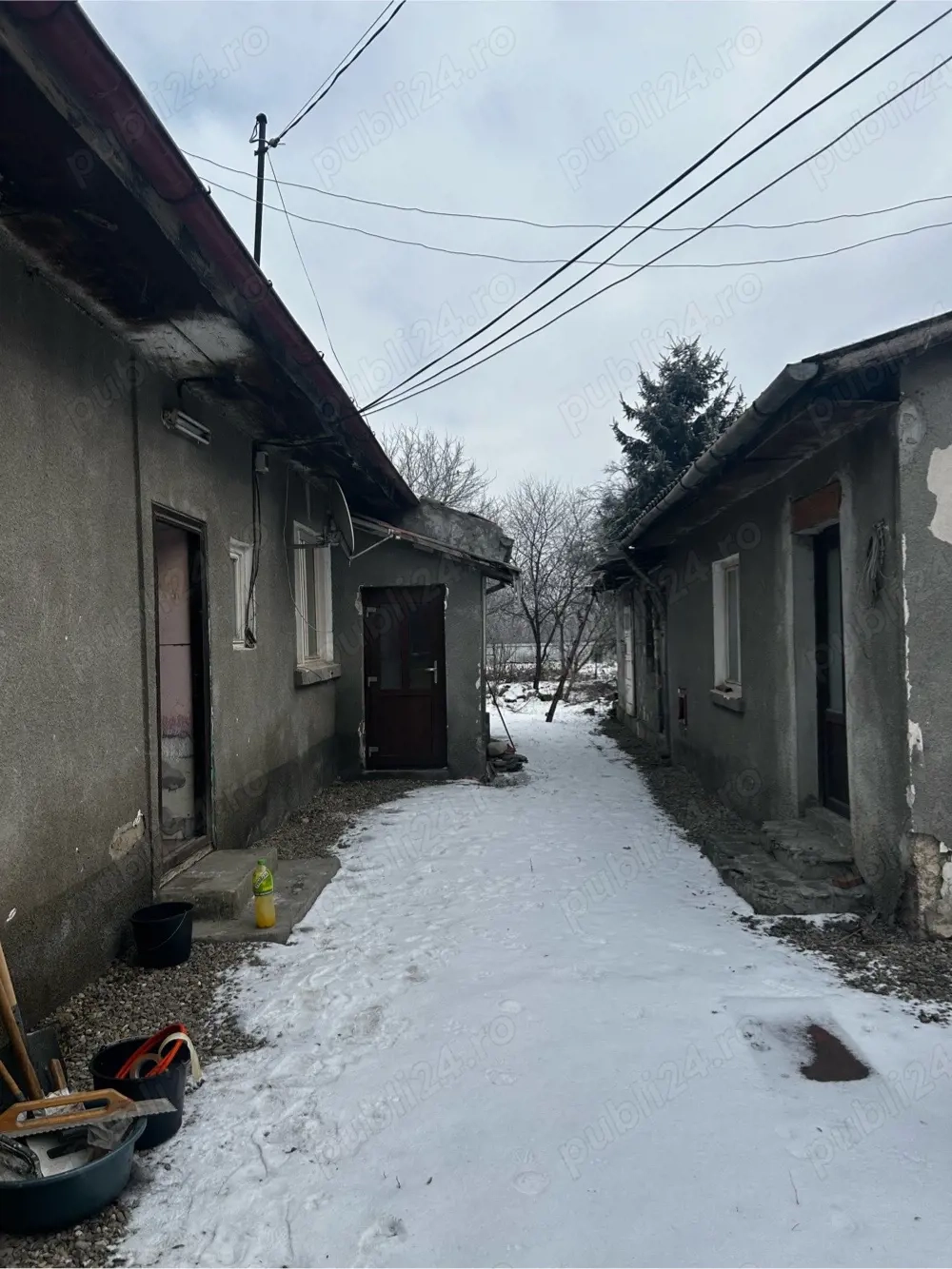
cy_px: 634
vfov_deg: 67.3
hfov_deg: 53.0
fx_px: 954
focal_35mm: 26
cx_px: 476
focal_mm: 5.7
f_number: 1.5
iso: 50
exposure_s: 1/3571
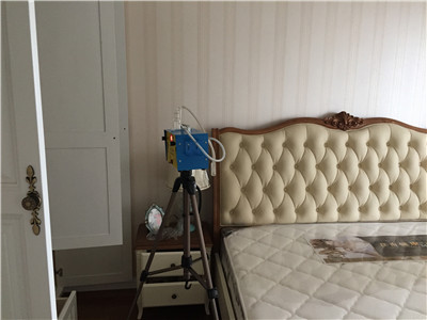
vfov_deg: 48.2
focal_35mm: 29
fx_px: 358
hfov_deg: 61.7
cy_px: 160
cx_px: 214
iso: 160
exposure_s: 1/30
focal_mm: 4.15
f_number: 2.2
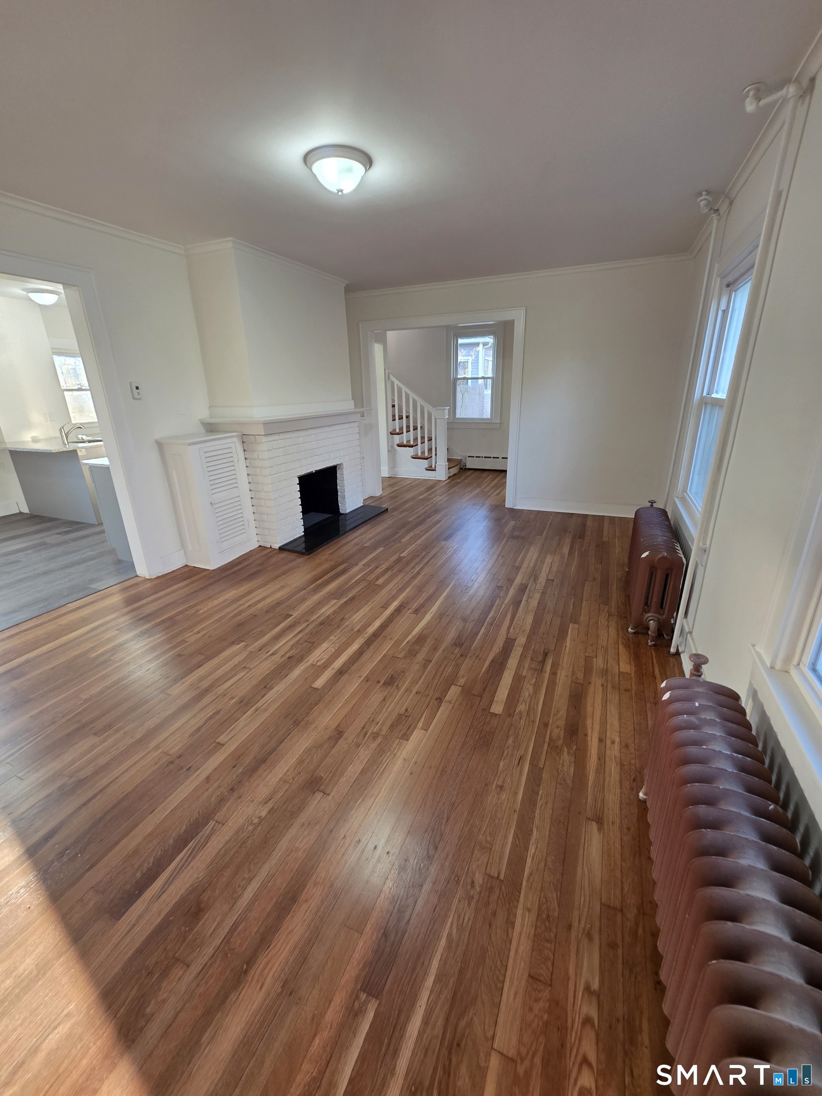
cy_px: 548
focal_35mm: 13
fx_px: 412
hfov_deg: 89.9
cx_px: 411
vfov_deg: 106.2
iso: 160
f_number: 1.9
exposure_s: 1/60
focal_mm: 2.2
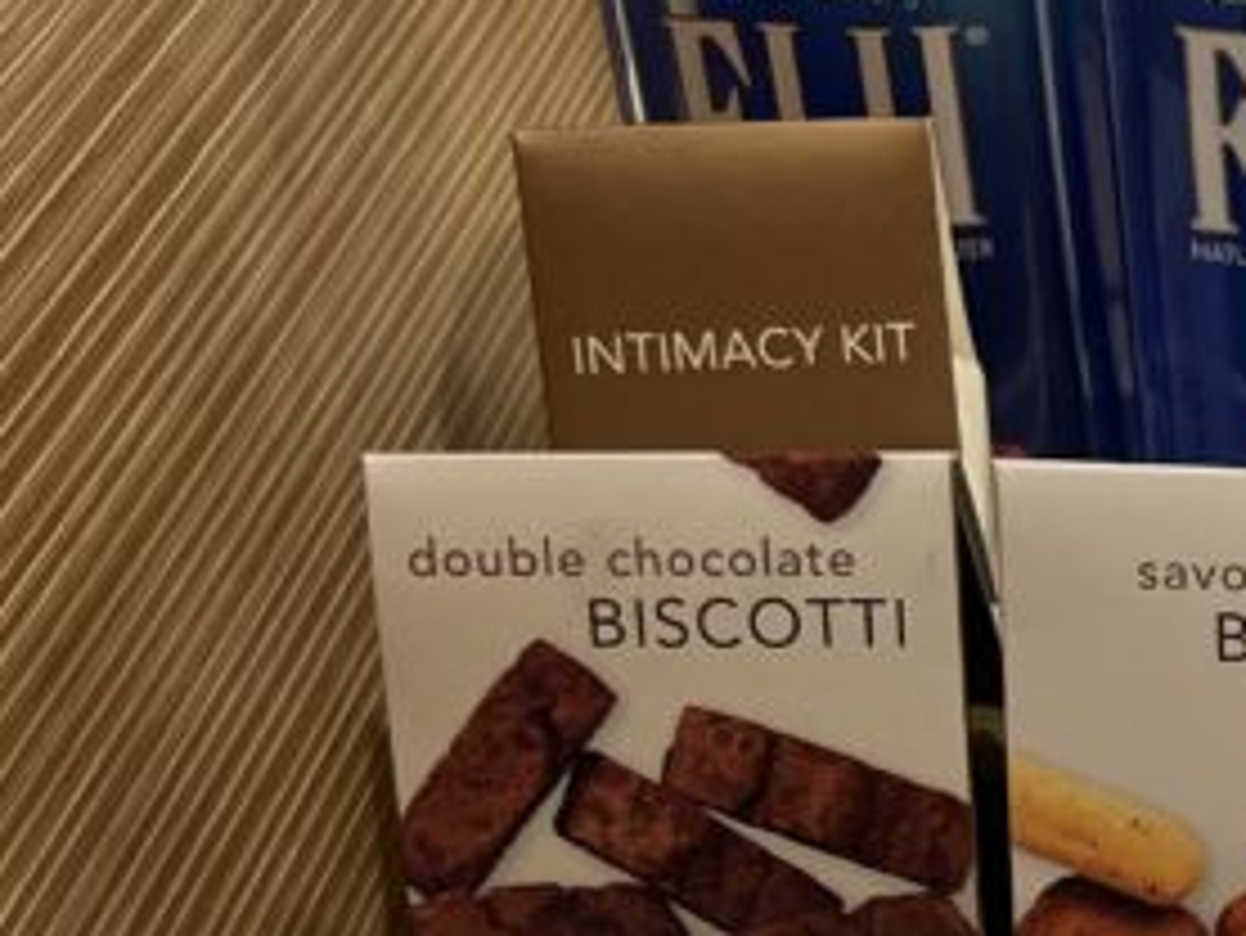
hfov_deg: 18.8
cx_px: 1673
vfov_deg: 14.9
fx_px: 3457
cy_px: 1130
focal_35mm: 96
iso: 80
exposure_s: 1/120
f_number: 1.5
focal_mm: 5.7
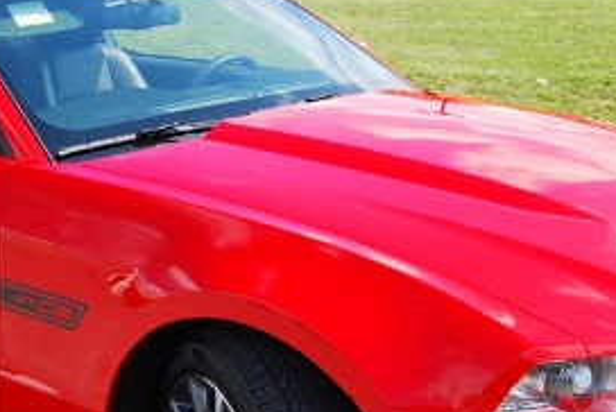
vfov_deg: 16.9
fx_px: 1390
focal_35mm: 81
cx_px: 156
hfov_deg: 24.7
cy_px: 238
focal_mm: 23
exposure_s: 1/160
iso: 100
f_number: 6.3
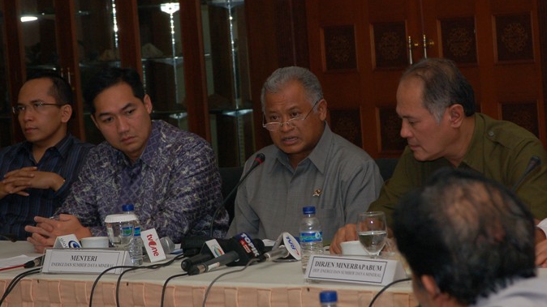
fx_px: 2401
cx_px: 274
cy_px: 159
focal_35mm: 166
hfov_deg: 13.0
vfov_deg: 7.3
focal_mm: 105
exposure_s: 1/200
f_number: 9
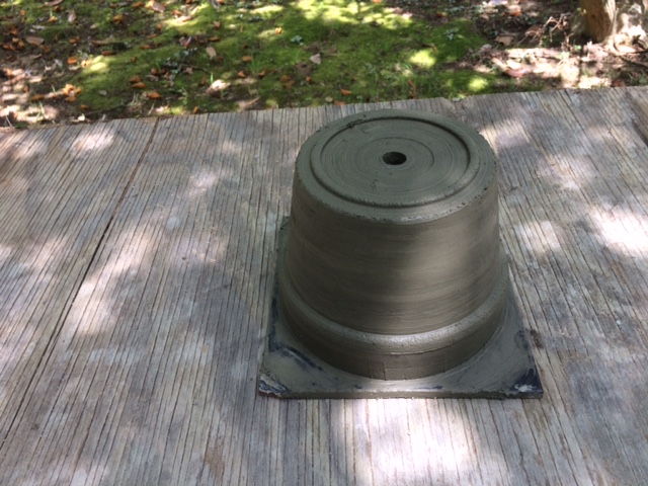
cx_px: 324
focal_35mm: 29
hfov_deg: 61.7
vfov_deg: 48.2
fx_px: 543
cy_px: 243
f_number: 2.2
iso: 32
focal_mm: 4.15
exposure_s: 1/167
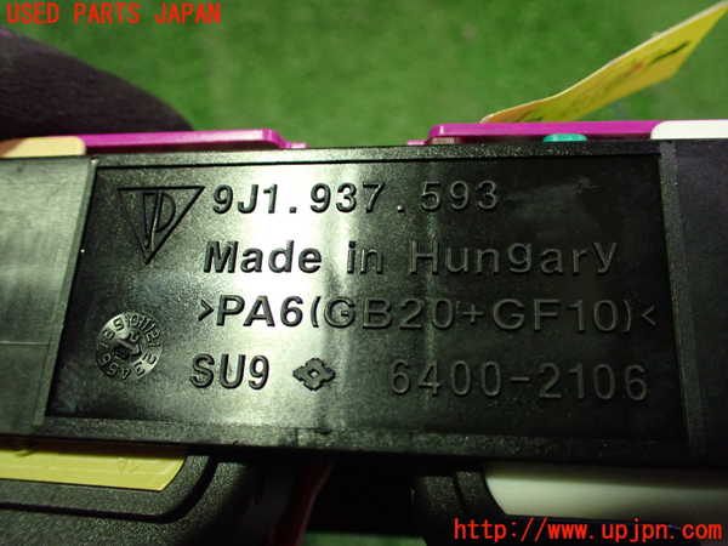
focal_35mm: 30
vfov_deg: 46.8
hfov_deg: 60.0
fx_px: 631
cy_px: 273
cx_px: 364
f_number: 2.3
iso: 800
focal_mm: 5.4
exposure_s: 1/40
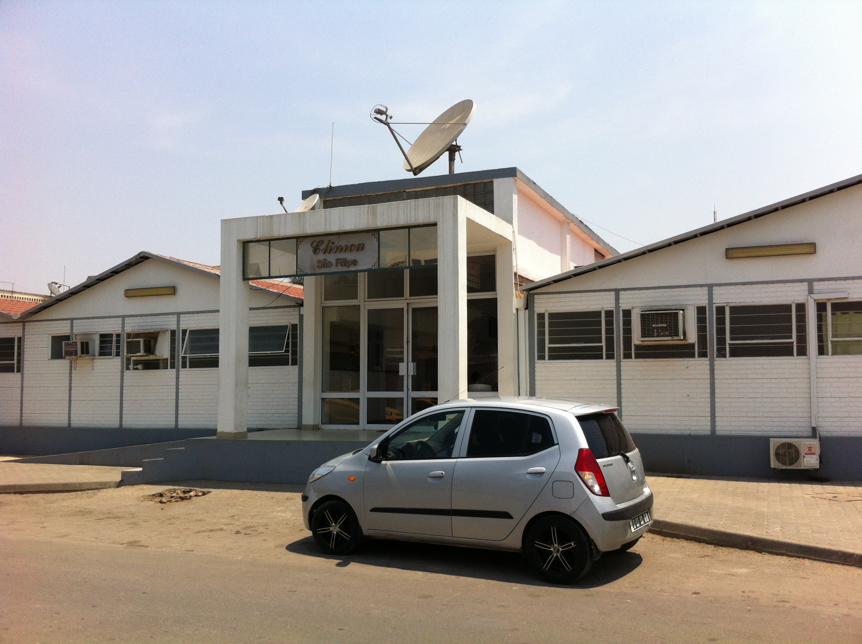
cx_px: 431
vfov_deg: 40.6
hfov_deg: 52.7
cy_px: 322
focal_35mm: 35
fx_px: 870
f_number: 2.8
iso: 80
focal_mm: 3.85
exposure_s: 1/2155
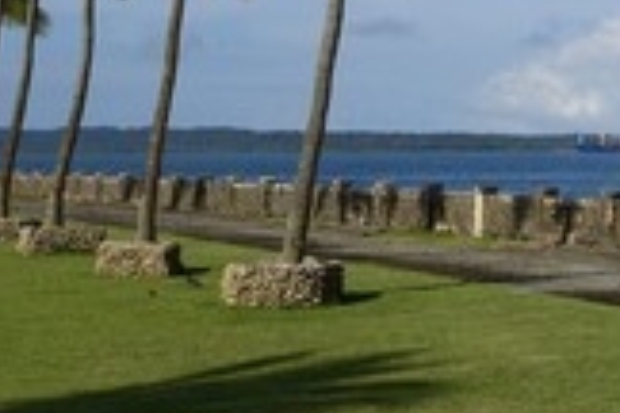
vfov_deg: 15.9
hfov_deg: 23.1
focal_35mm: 83
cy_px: -69
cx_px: 675
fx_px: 1429
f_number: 14
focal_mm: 32
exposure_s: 1/320
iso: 200
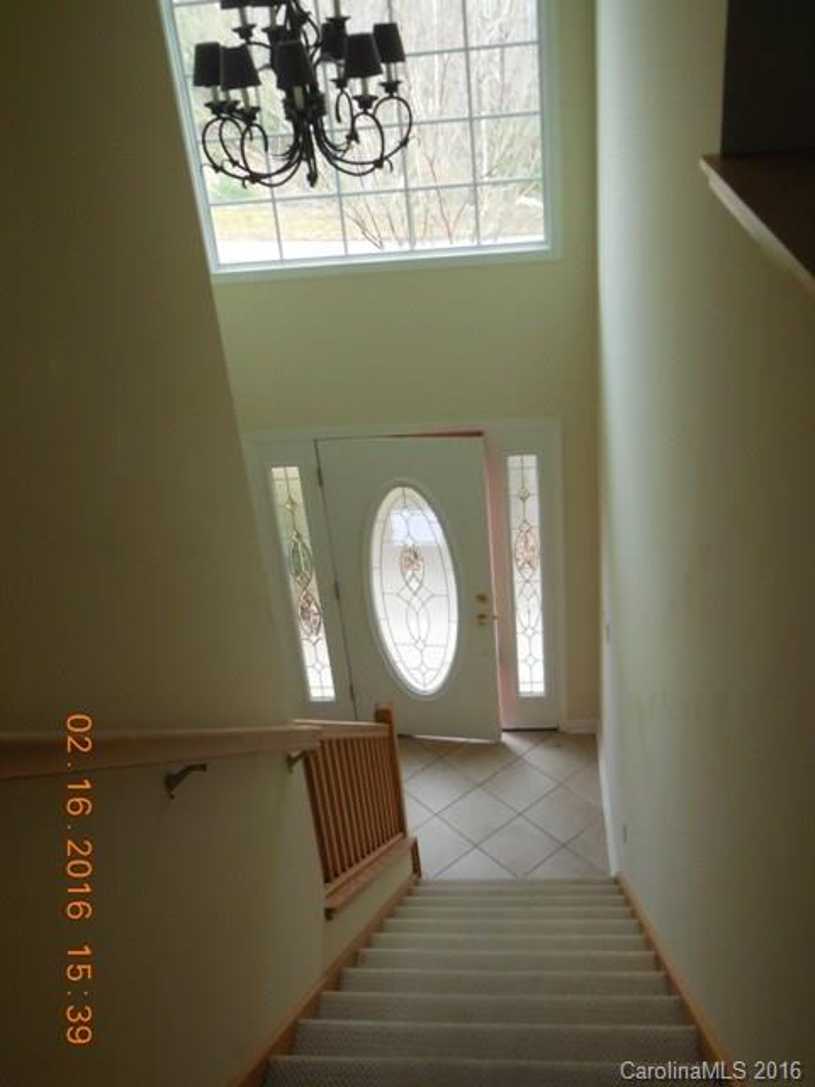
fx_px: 1067
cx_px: 408
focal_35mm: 34
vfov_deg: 54.0
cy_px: 544
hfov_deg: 41.8
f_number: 3.4
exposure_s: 1/250
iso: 320
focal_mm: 6.1
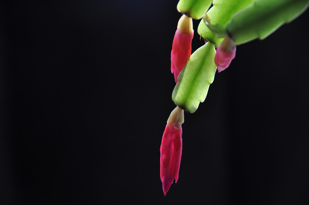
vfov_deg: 9.6
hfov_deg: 14.4
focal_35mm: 142
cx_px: 154
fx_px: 1221
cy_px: 102
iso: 200
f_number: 5.6
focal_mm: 95
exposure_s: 1/100
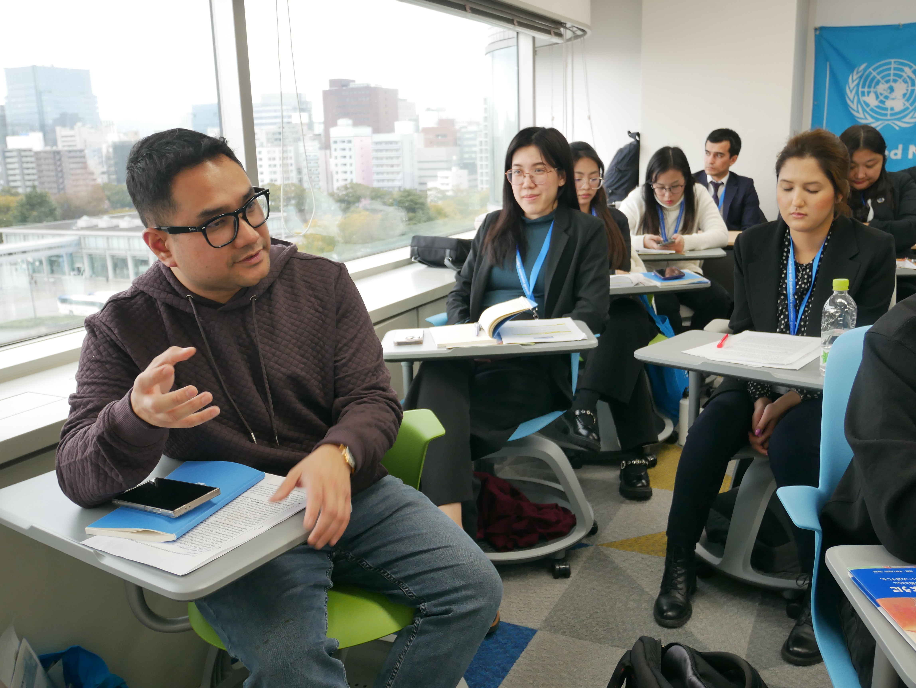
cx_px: 458
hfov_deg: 56.8
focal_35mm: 32
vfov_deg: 44.2
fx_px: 847
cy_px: 344
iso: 400
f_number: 3.9
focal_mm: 16
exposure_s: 1/60
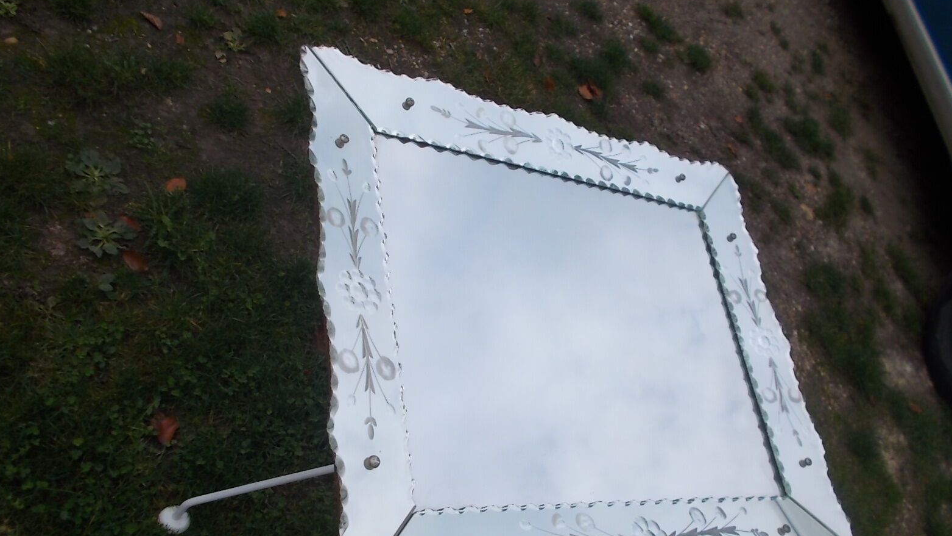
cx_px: 482
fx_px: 732
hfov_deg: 66.1
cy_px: 333
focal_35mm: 29
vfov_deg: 39.9
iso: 80
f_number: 8
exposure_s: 1/125
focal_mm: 4.6
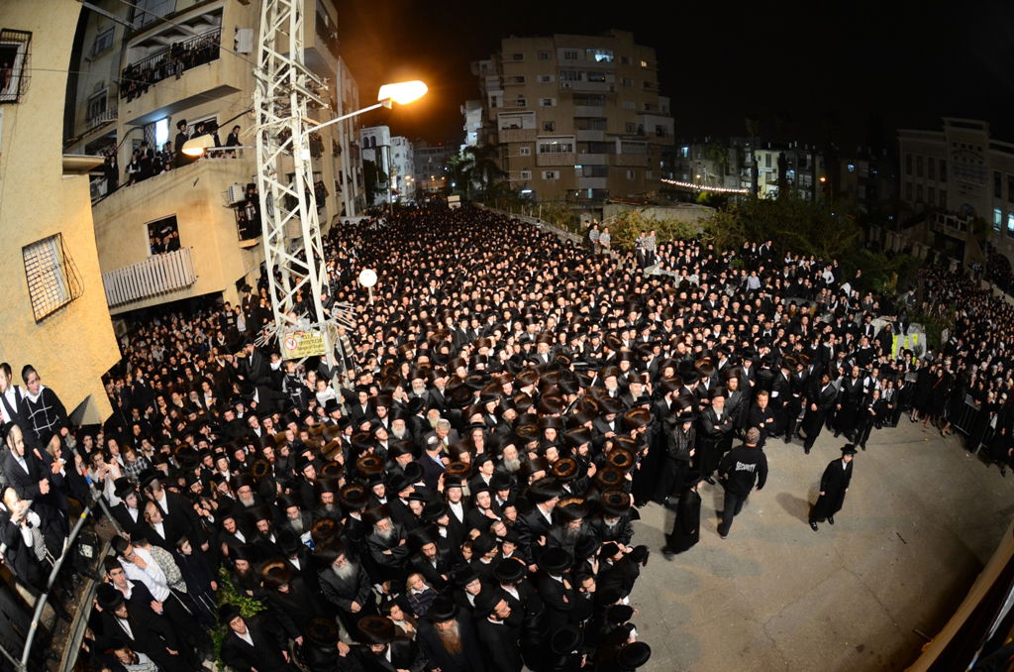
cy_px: 336
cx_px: 507
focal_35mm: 16
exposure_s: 1/15
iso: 1000
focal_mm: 10.5
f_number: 5.6
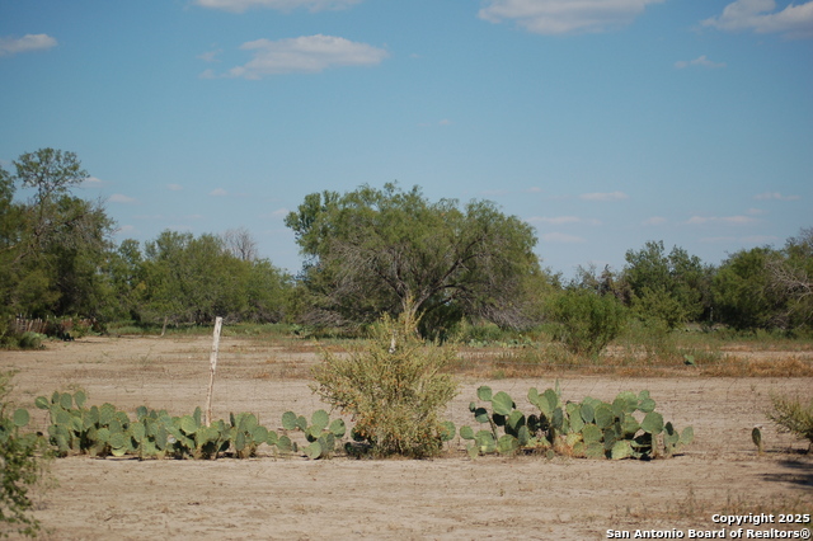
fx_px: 1862
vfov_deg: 16.5
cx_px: 406
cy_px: 270
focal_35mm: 82
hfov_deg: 24.6
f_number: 4
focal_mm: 55
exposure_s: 1/2500
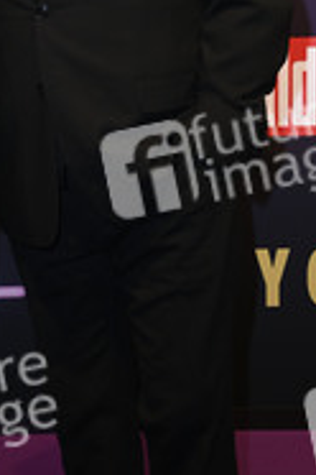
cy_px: 31
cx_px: 0
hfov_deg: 13.1
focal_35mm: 103
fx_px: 1356
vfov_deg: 19.4
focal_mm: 48
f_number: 6.3
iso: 500
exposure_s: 1/250
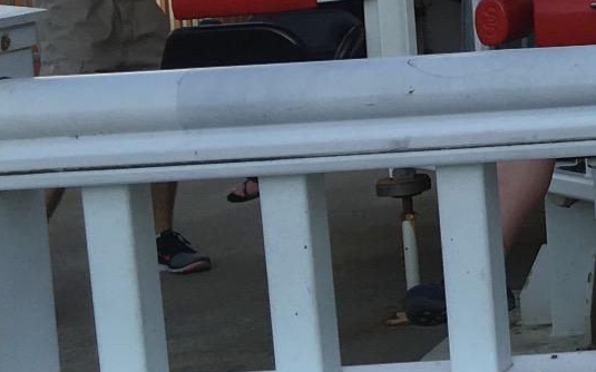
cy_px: -114
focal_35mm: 115
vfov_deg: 11.1
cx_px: 1110
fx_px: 1867
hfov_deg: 15.3
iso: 25
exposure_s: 1/693
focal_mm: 4.15
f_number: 2.2
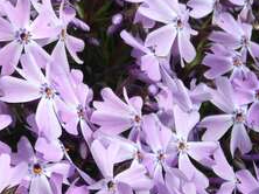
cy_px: 98
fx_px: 889
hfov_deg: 15.8
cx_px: -65
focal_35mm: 119
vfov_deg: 12.4
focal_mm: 4.12
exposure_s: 1/2169
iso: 50
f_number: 2.4
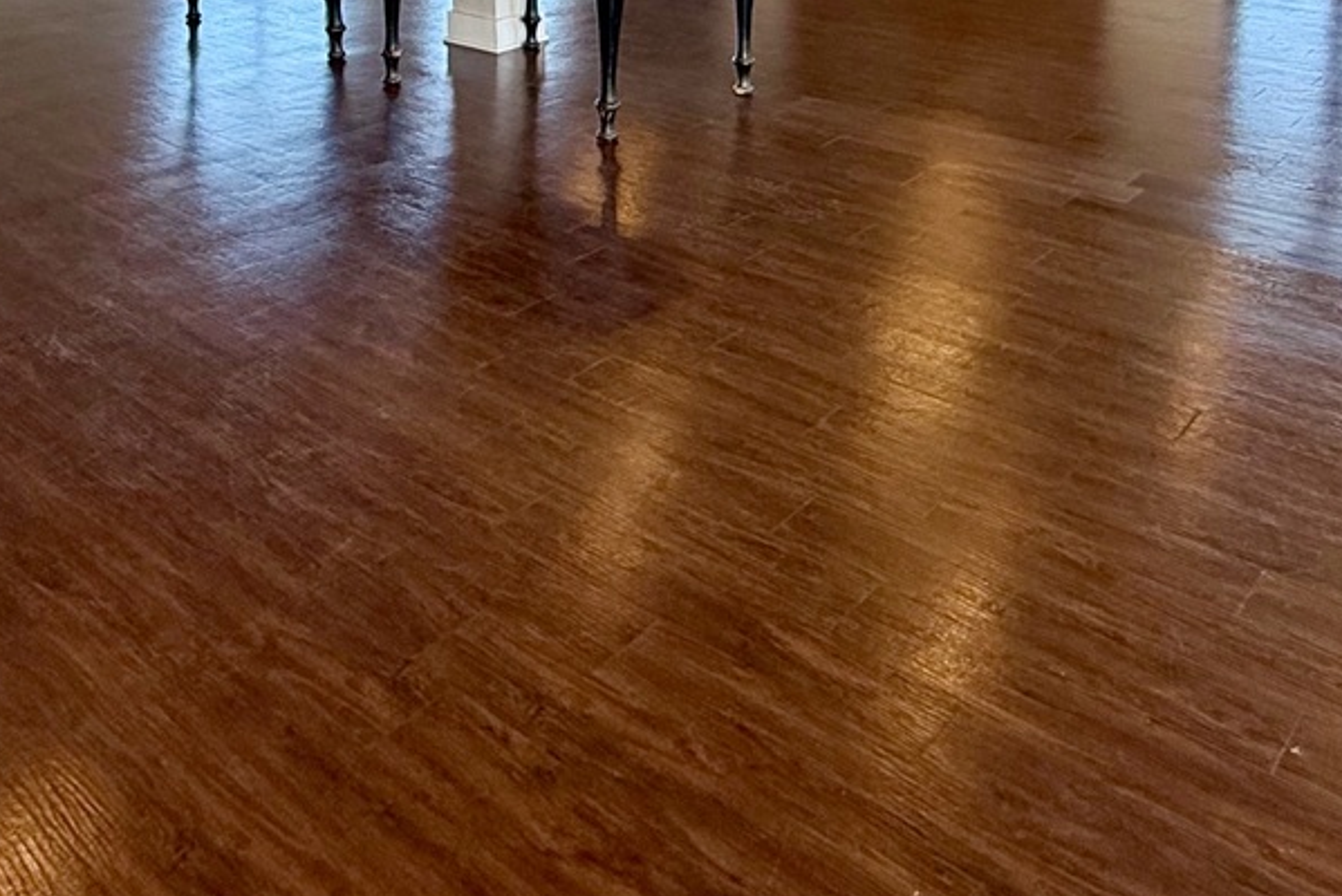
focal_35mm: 35
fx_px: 1305
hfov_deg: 54.1
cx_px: 792
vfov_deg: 31.5
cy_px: -190
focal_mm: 2.22
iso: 160
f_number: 2.2
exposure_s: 1/120
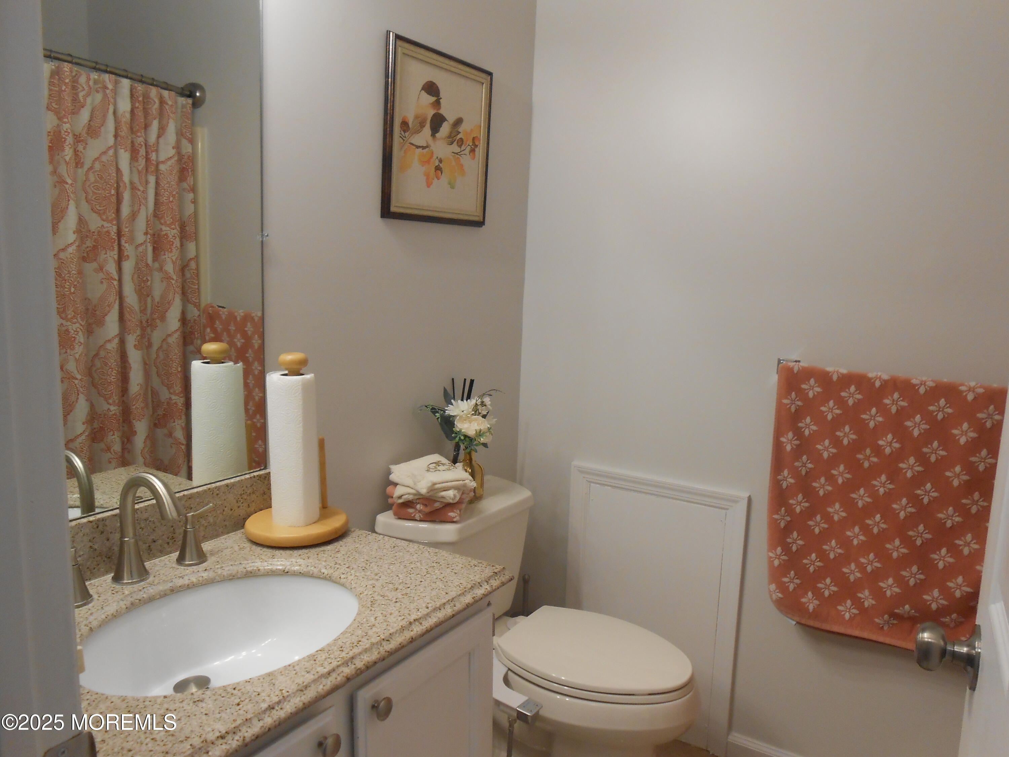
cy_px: 378
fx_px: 758
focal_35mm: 26
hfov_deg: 67.3
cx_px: 504
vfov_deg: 53.1
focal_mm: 4.6
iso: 200
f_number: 3.5
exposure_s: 1/30
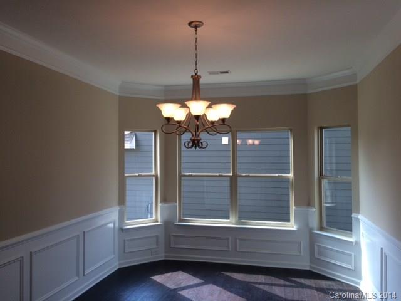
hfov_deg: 61.7
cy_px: 150
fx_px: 336
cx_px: 200
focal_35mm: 29
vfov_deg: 48.2
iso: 32
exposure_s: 1/124
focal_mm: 4.15
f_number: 2.2
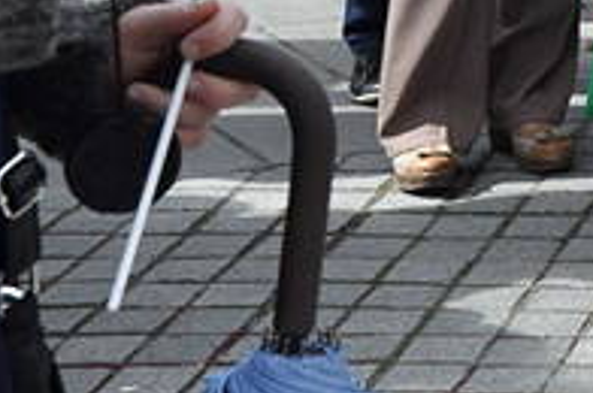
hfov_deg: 11.0
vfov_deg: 7.8
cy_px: -391
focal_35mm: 169
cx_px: 1225
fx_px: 2779
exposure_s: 1/1000
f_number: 13
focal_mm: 26
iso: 1250
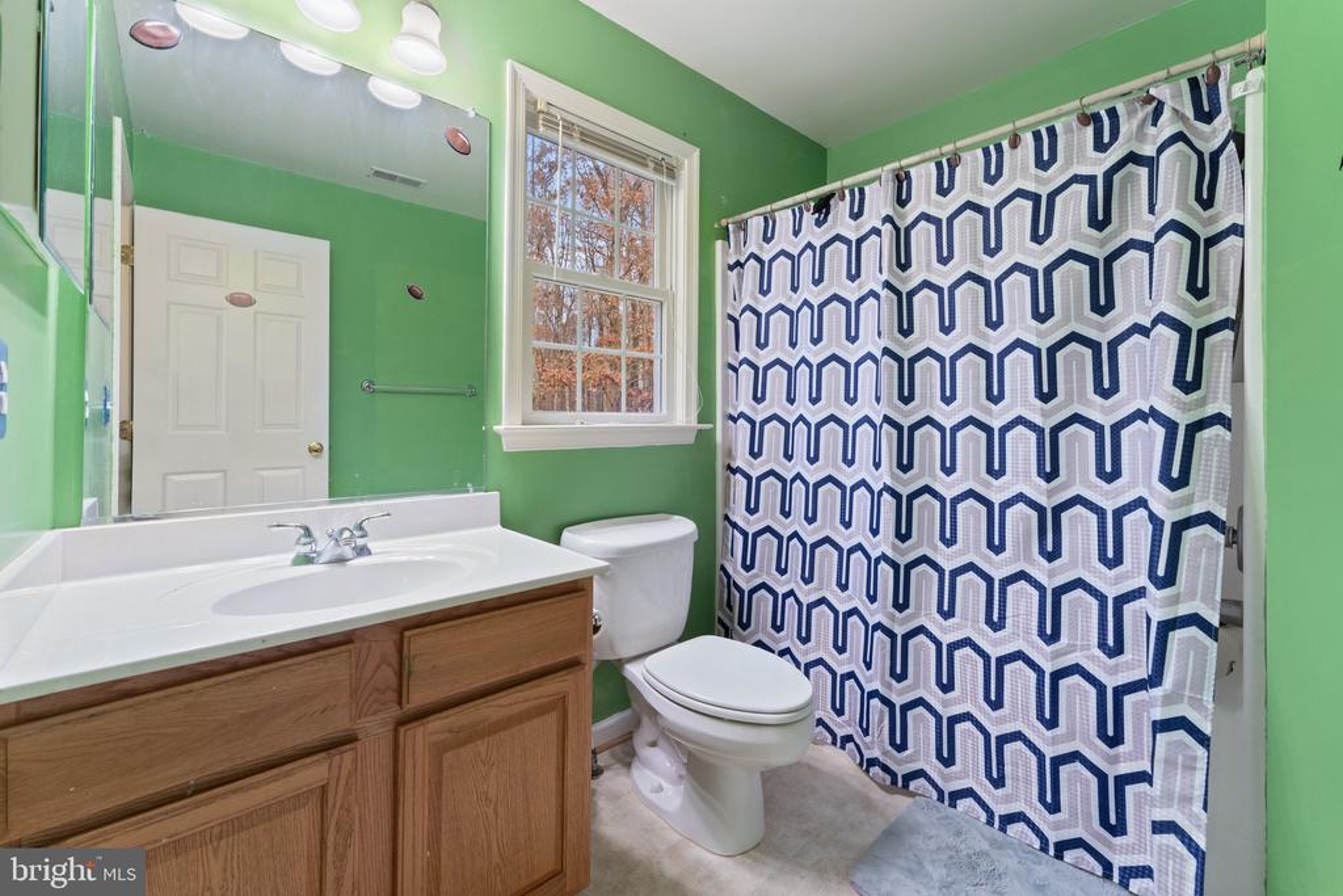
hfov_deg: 104.2
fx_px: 522
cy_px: 448
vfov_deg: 81.2
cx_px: 672
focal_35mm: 14
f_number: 8
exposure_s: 1/3
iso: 640
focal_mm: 14
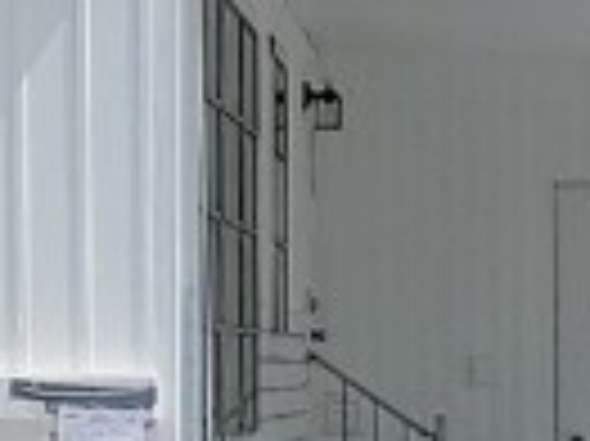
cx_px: -95
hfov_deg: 9.6
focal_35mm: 203
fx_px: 3457
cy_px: 279
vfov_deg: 7.3
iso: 40
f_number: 1.8
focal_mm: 5.4
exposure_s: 1/4820
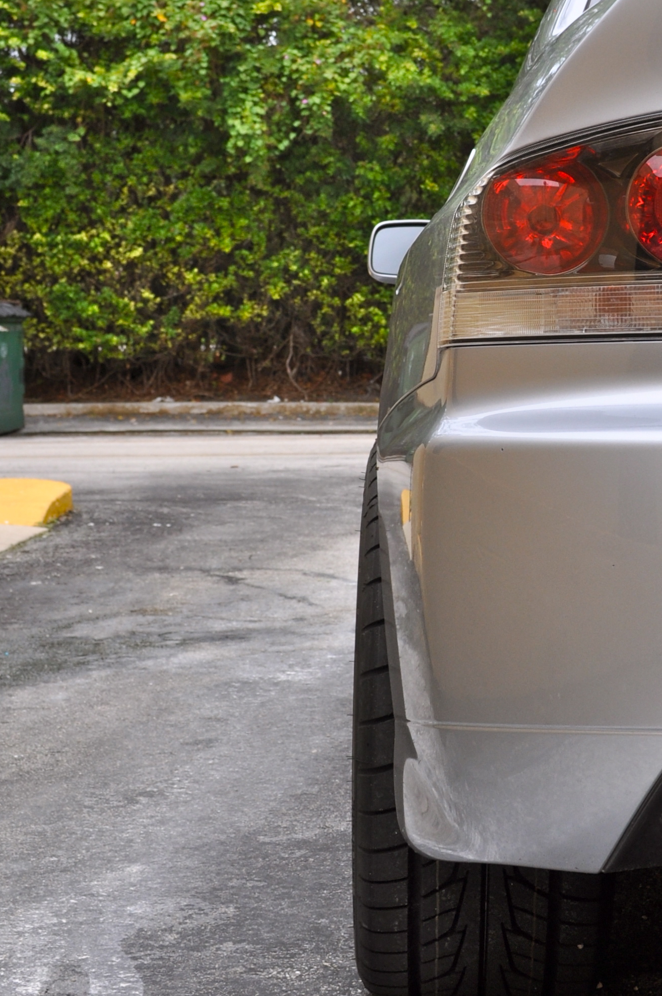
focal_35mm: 78
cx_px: 559
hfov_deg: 17.3
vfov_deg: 25.9
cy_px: 356
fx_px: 2157
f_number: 8
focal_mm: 24
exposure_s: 1/250
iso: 200
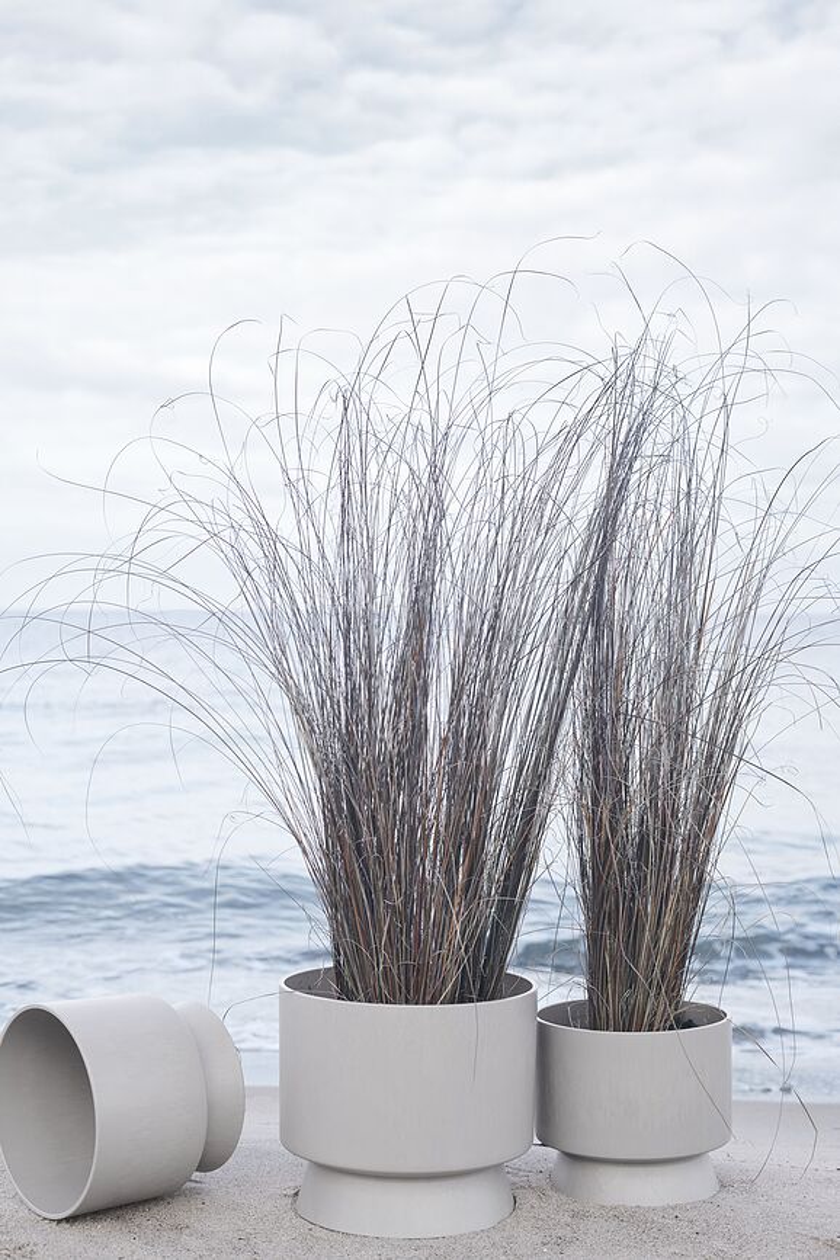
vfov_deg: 39.6
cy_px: 630
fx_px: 1750
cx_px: 420
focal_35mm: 50
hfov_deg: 27.0
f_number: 5.6
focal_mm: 50
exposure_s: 1/400
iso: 400
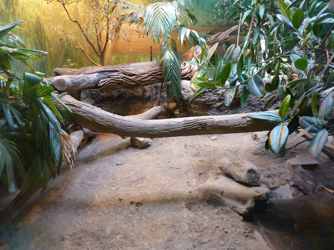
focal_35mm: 25
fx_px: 241
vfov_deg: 54.9
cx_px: 167
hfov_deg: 69.4
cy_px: 125
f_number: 3.3
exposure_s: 1/40
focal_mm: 4.1
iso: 400
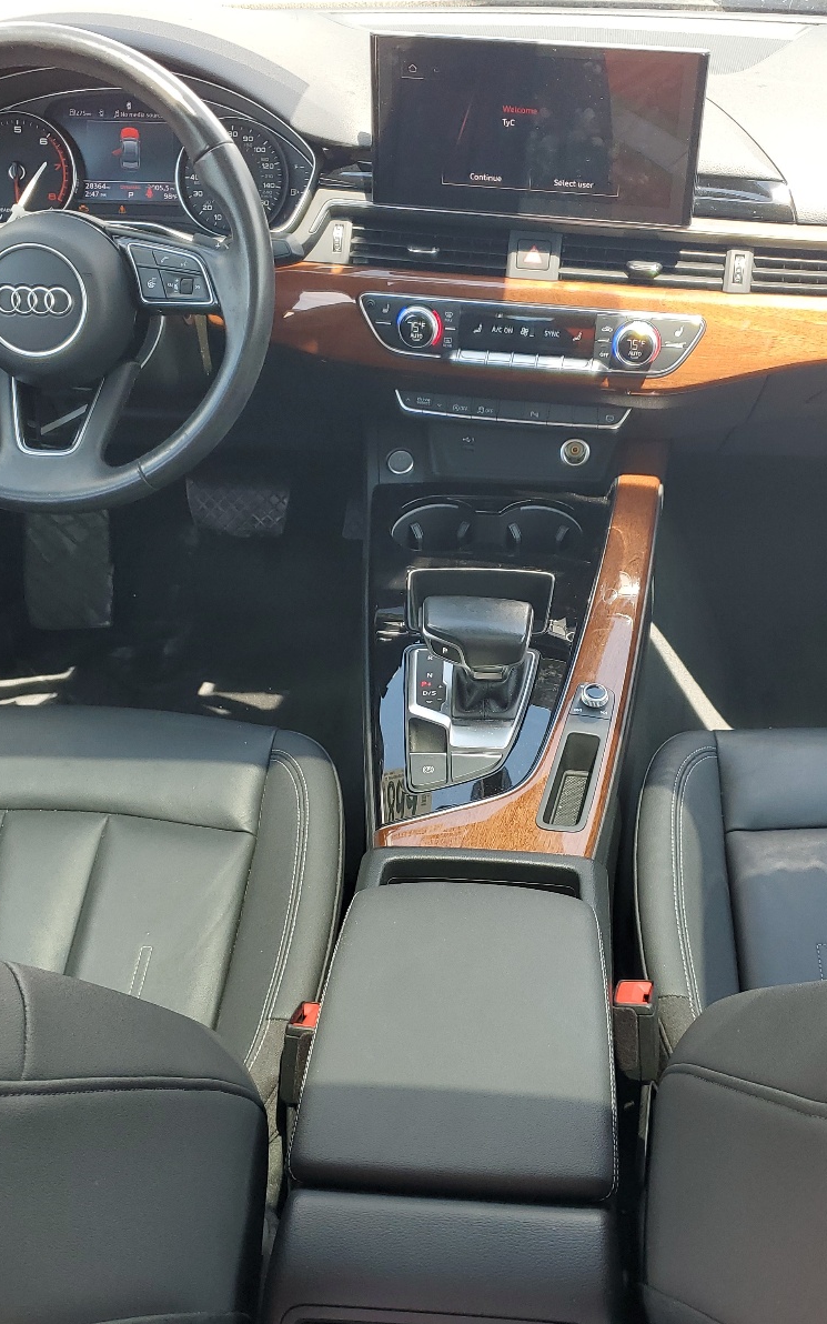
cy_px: 660
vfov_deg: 52.7
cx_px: 450
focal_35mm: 37
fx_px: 1334
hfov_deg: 34.4
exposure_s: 1/270
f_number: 1.5
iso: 50
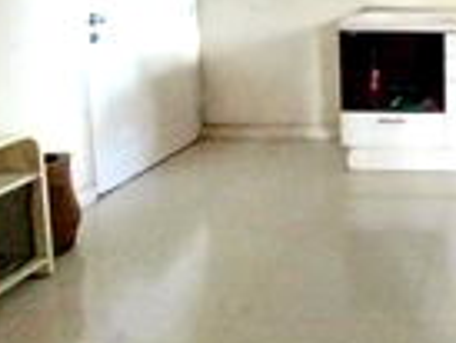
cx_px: 489
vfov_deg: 34.7
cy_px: 10
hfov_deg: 40.5
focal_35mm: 38
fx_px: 501
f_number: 2.2
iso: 640
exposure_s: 1/8
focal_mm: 1.3
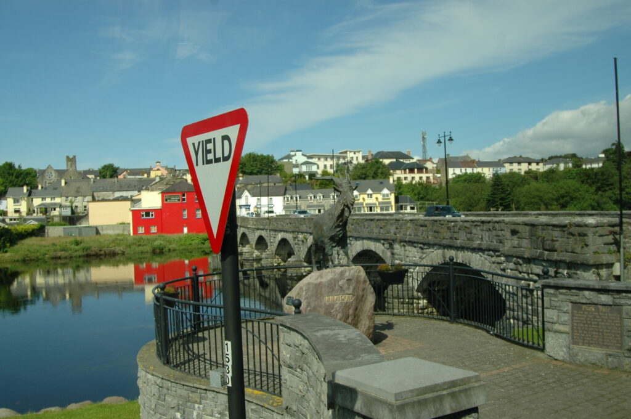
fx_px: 630
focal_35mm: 36
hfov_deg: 53.2
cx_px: 316
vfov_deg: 36.8
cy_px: 210
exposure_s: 1/160
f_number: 6.3
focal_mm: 24
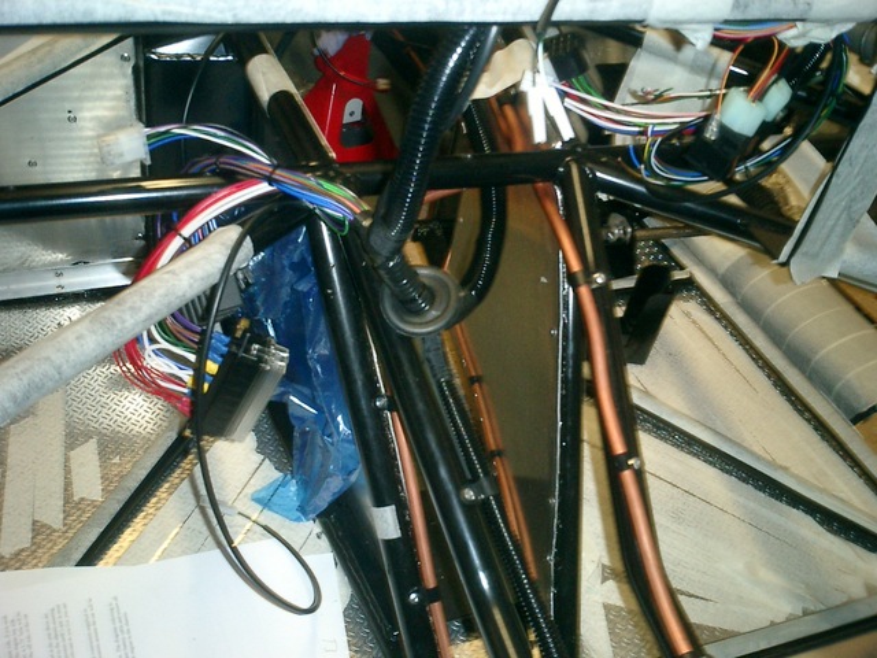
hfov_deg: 51.4
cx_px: 438
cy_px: 329
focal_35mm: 36
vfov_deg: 39.7
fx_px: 912
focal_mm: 7.5
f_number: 3.2
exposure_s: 1/30
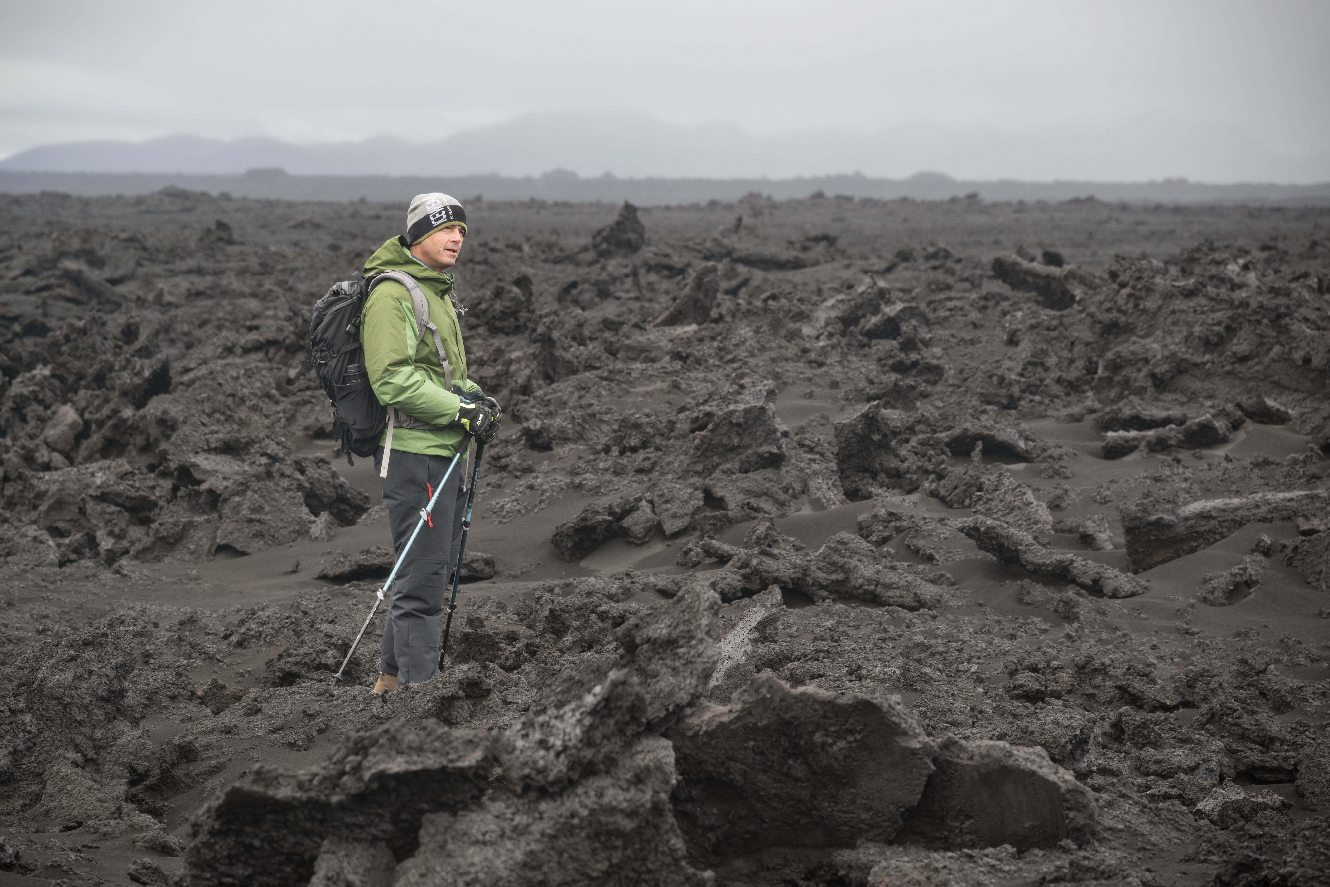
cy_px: 444
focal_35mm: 120
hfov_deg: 17.1
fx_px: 4433
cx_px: 665
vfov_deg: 11.4
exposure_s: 1/125
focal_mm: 120
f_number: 6.3
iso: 200
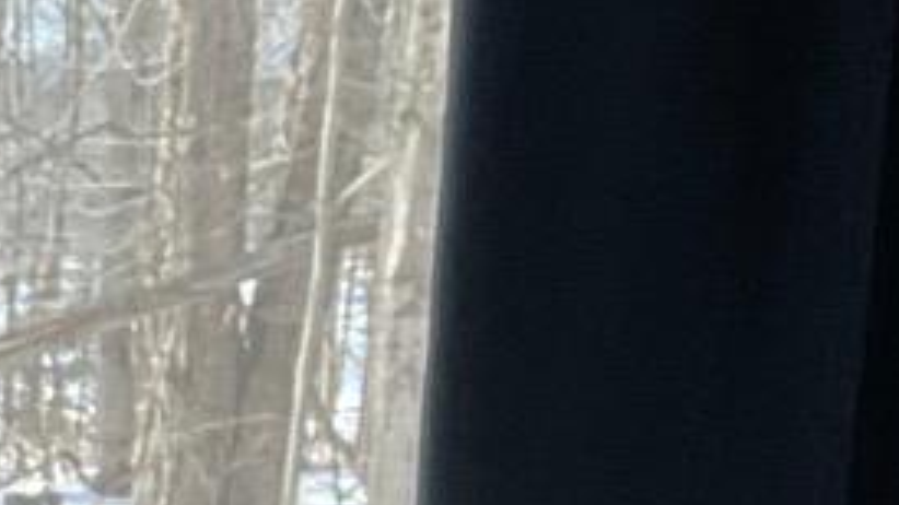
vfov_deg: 4.9
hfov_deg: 7.4
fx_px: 5625
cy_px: 1459
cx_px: -2257
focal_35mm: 236
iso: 16
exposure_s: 1/145
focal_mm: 3
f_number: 1.8
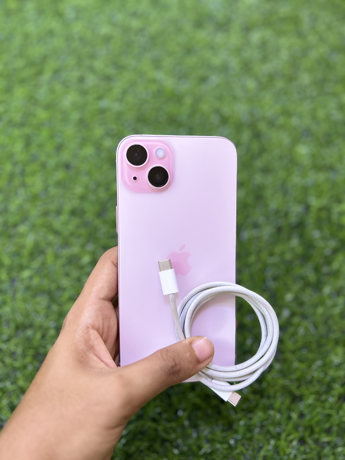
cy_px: 230
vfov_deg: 67.3
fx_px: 346
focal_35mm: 26
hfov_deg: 53.1
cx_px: 172
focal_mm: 5.7
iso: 100
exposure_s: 1/120
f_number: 1.5
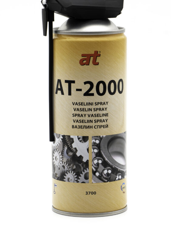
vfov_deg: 10.4
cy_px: 104
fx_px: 1258
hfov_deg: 7.8
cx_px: 83
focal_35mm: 191
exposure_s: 1/6
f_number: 13
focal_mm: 70
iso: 100
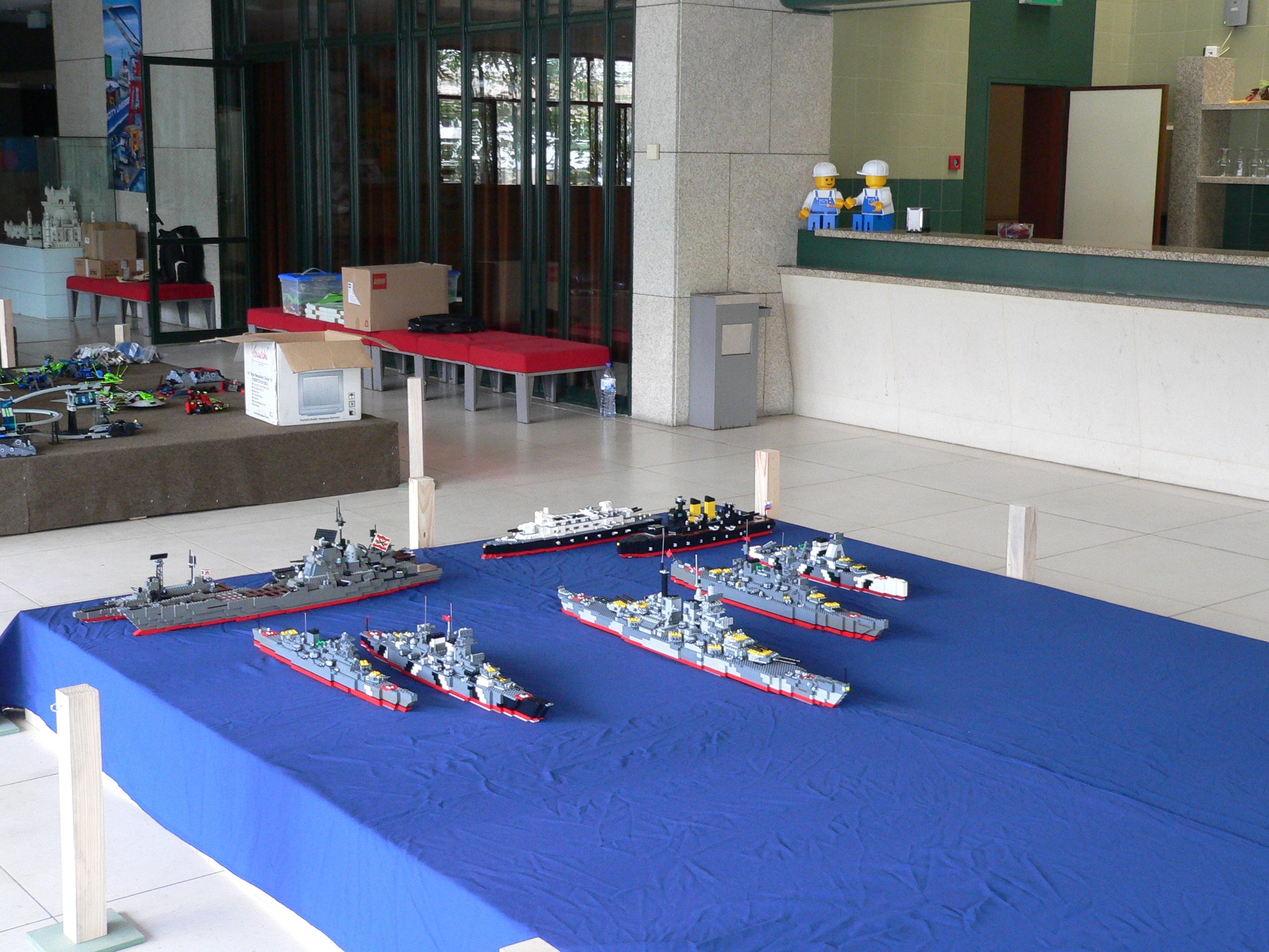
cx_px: 634
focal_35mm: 46
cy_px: 476
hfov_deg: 41.2
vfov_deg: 31.5
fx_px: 1686
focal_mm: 7.6
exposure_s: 1/30
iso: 200
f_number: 2.8
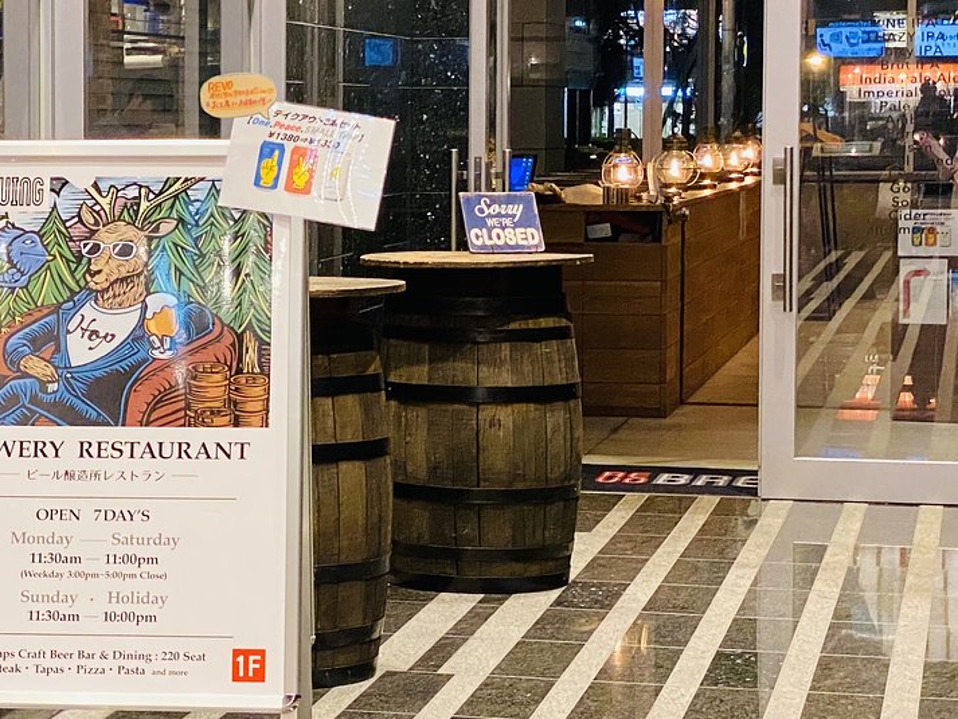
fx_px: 3100
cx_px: 93
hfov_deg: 17.3
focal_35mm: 112
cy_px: 366
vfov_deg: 13.2
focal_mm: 6
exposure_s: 1/50
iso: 400
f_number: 2
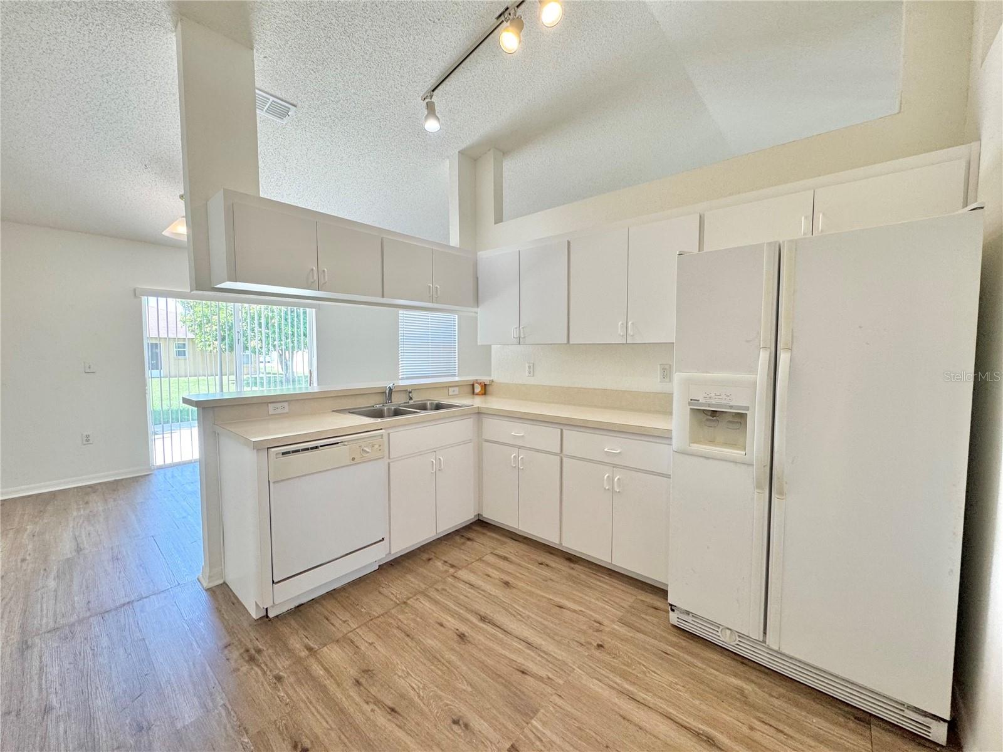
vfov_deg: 85.7
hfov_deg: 102.1
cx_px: 502
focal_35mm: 14
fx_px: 406
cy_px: 376
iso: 160
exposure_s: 1/120
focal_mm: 2.22
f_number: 2.2
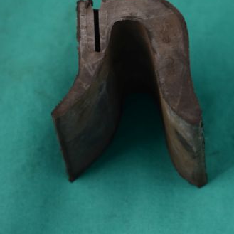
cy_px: 90
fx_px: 977
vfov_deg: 13.6
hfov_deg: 13.7
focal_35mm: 128
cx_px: 131
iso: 1000
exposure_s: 1/60
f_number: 5.6
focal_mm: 55
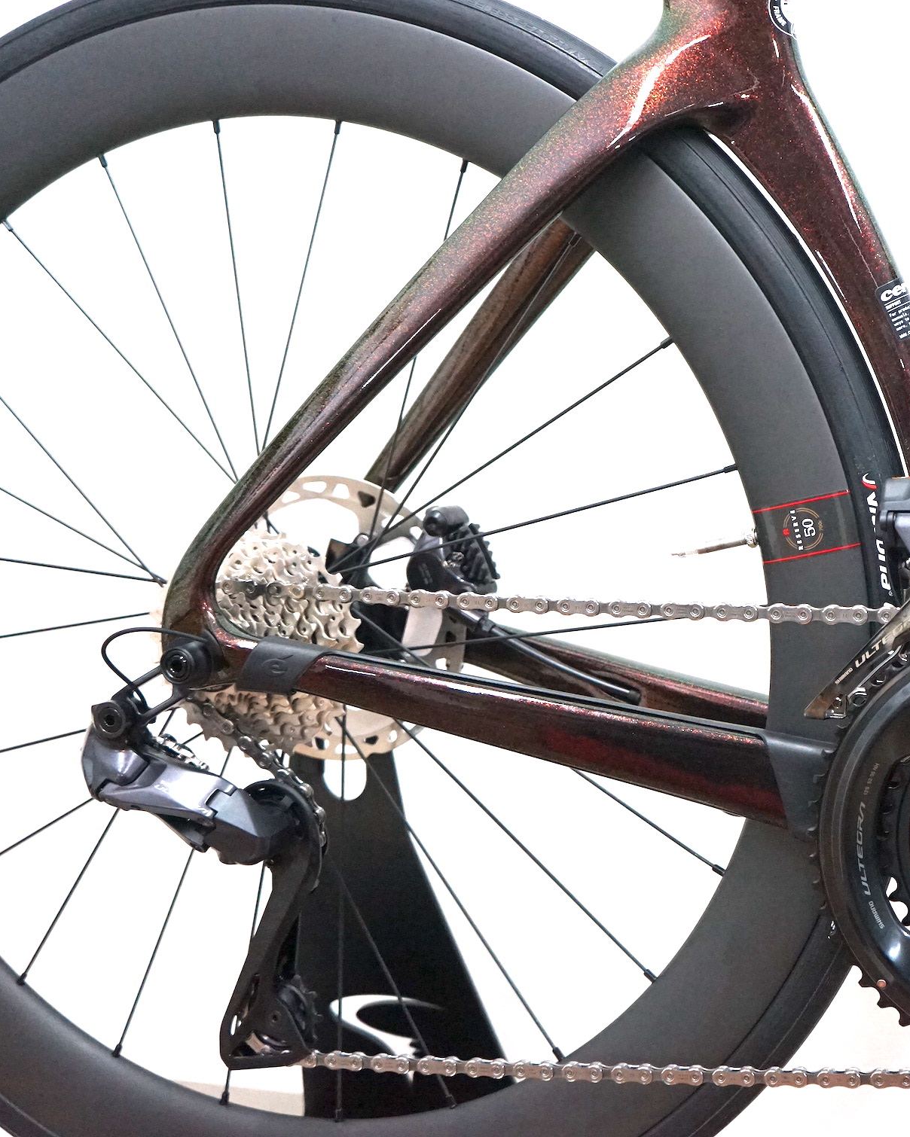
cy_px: 562
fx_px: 1683
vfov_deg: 37.3
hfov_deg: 29.1
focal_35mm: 50
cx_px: 805
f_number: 4
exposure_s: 1/160
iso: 3200
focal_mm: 35
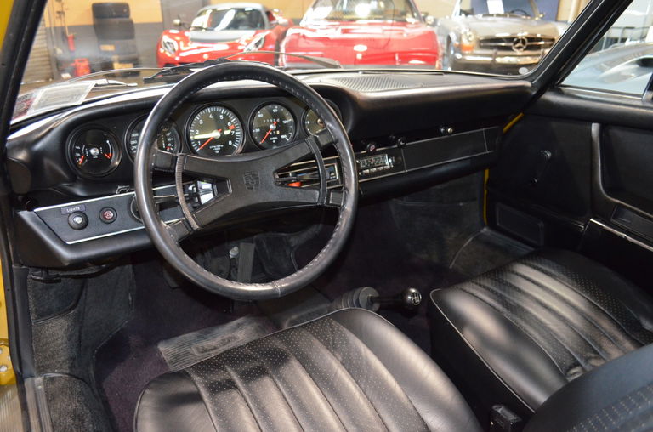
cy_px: 216
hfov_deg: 67.5
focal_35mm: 27
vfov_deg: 47.7
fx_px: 489
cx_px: 326
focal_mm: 18
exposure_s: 1/60
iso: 3200
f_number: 3.5
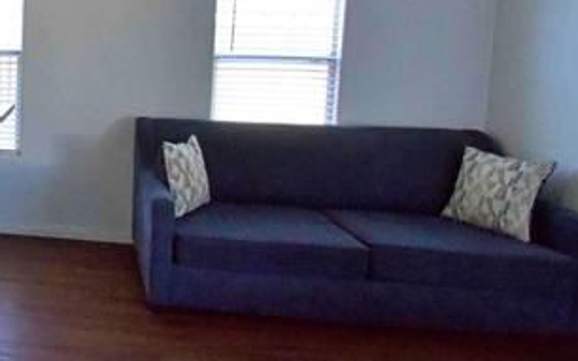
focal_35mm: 32
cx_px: -21
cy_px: 84
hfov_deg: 47.6
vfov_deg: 38.2
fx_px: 504
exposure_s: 1/400
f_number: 10
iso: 6400
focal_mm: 10
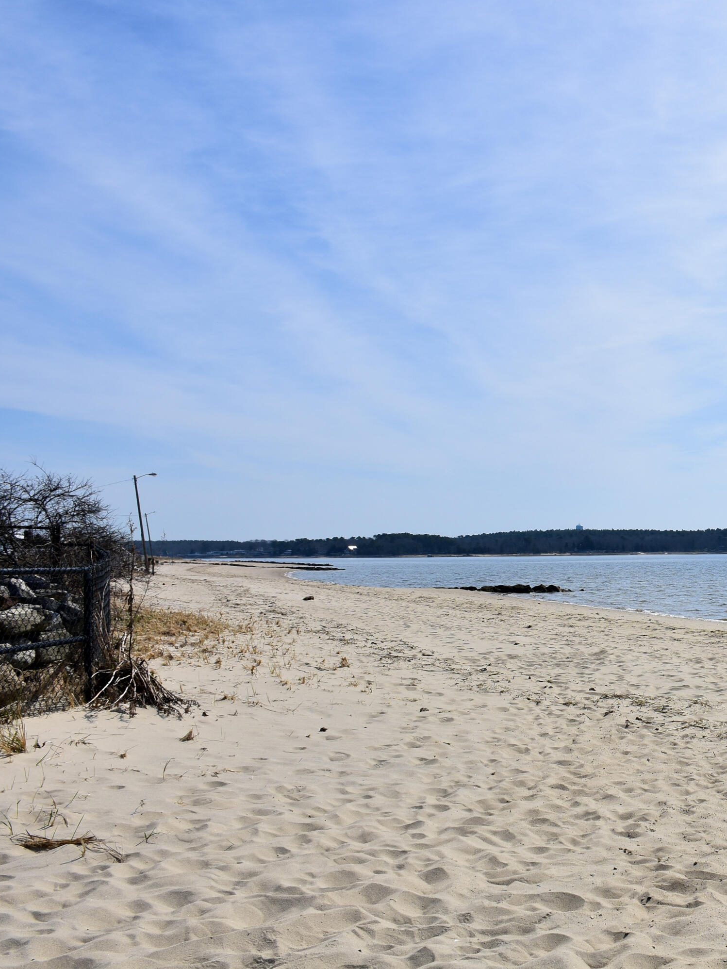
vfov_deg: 47.9
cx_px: 709
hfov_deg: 33.9
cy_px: 485
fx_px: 1092
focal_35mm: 39
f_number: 8
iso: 100
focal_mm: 18
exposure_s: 1/500
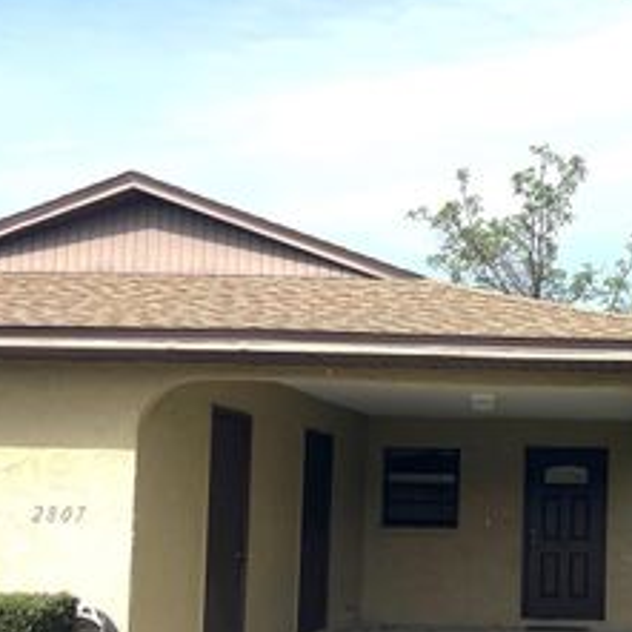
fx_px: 1033
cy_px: 448
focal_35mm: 50
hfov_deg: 31.9
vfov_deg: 33.6
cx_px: 603
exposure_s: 1/4049
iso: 32
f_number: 1.6
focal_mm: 5.1
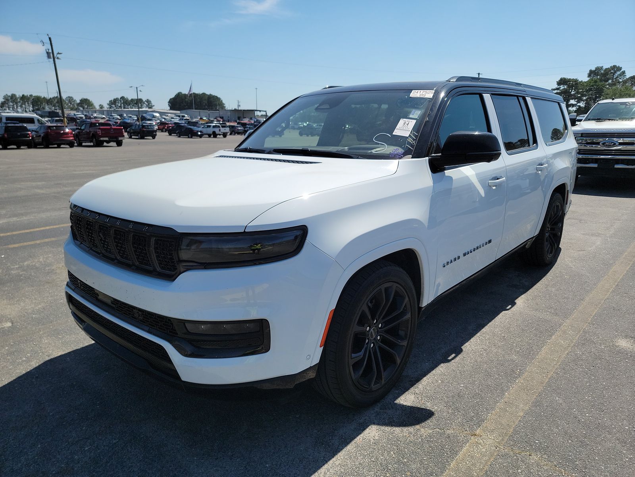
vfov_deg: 56.8
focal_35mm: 24
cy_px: 238
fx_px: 440
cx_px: 318
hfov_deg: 71.6
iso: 50
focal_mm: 6.7
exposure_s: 1/1282
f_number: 1.8
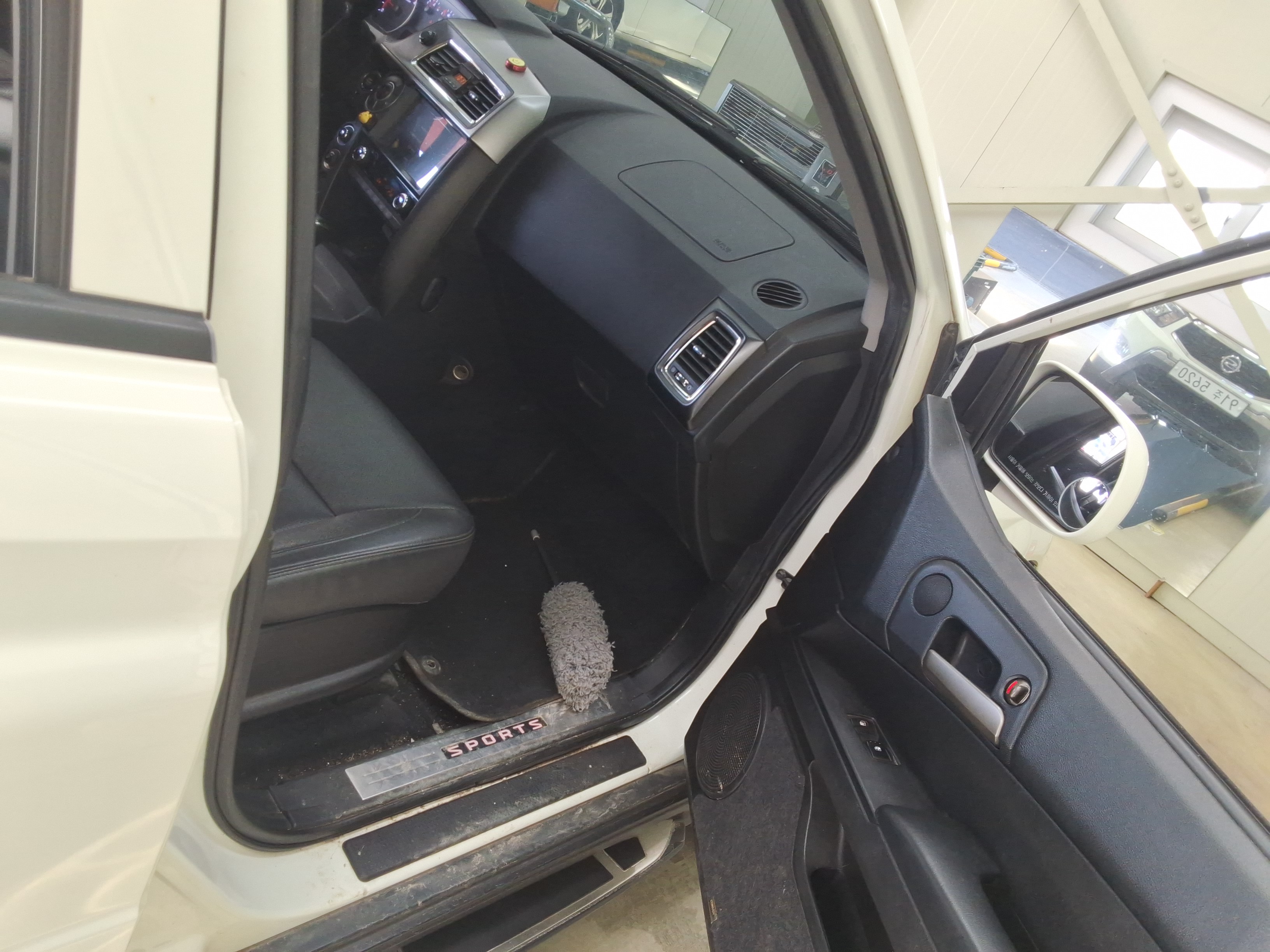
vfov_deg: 49.7
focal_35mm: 28
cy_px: 476
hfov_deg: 63.4
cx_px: 635
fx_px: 1027
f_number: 1.9
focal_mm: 2.91
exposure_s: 1/60
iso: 34
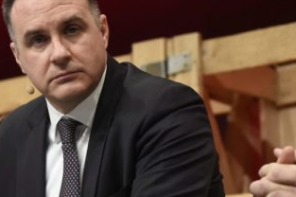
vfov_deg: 7.7
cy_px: 178
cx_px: 62
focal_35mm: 178
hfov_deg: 11.5
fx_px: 1462
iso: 2500
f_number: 5
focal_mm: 80
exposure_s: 1/160
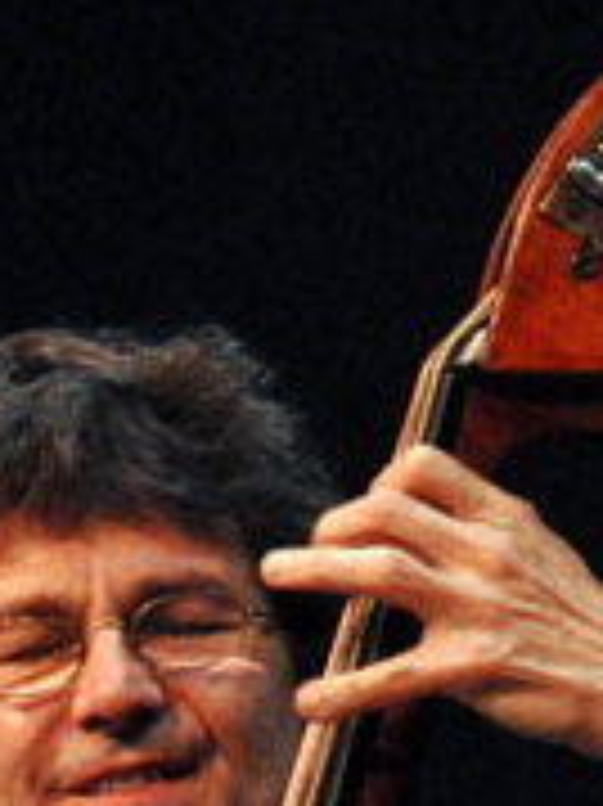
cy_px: 887
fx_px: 20417
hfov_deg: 1.7
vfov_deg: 2.3
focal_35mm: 878
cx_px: 358
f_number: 2.8
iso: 3200
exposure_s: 1/160
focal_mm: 170
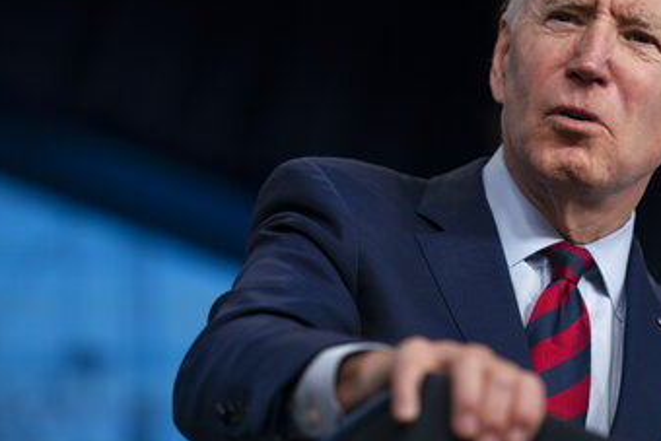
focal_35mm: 301
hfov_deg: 6.8
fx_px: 5529
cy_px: 154
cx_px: 399
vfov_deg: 4.6
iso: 1250
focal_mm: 200
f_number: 2.8
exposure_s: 1/250
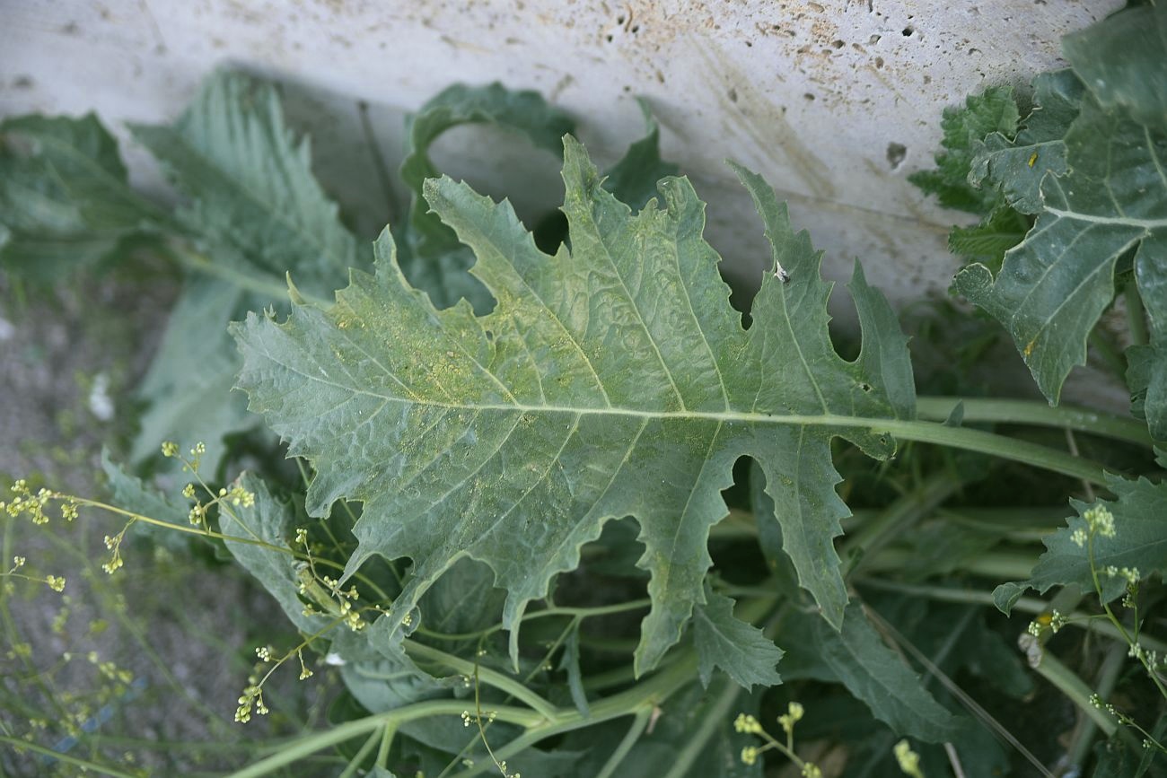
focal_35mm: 55
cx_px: 584
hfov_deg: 36.2
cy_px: 389
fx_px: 1783
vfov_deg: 24.6
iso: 200
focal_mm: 55
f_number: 2.8
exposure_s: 1/125
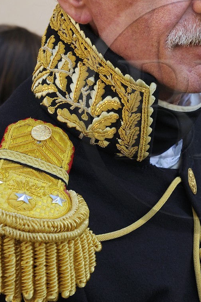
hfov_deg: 16.7
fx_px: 671
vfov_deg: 25.3
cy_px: 110
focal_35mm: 80
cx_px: 200
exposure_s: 1/200
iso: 200
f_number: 7.1
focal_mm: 38
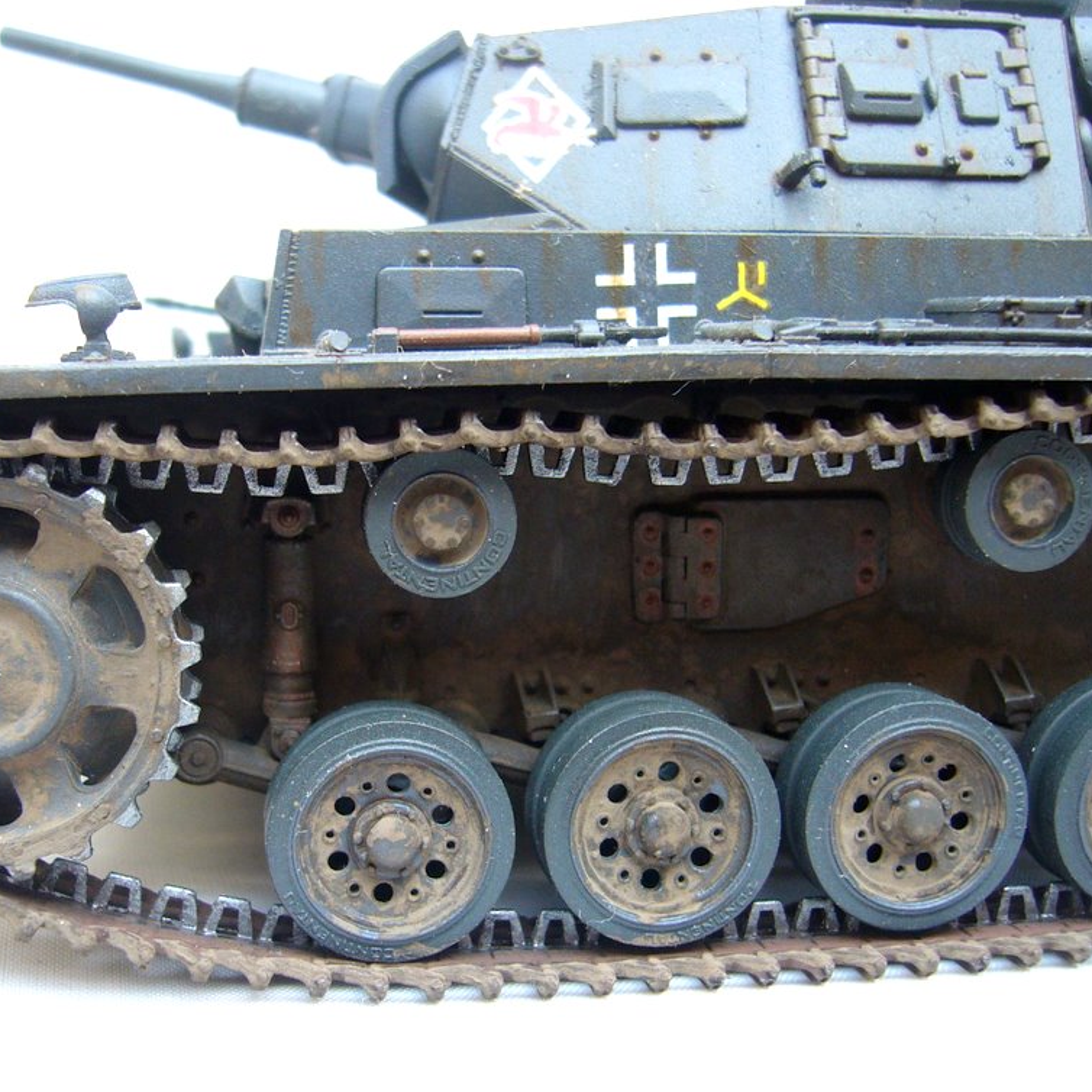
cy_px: 555
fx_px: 1499
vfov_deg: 40.0
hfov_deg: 39.9
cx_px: 450
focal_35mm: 42
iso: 100
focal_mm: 5.8
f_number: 2.8
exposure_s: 1/50
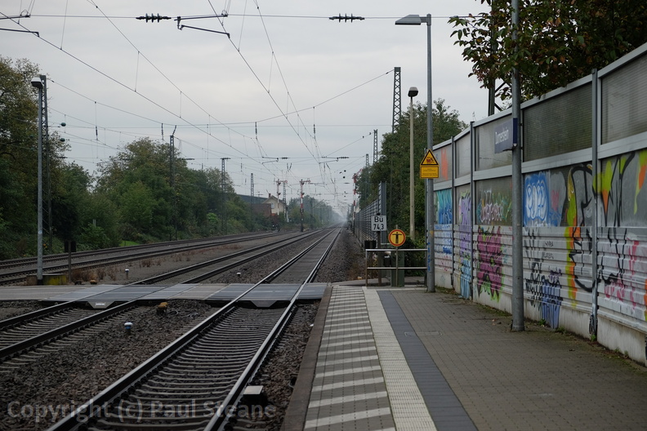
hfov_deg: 24.5
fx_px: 1492
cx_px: 324
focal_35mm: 83
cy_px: 216
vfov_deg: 16.5
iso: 640
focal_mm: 55
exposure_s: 1/500
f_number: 4
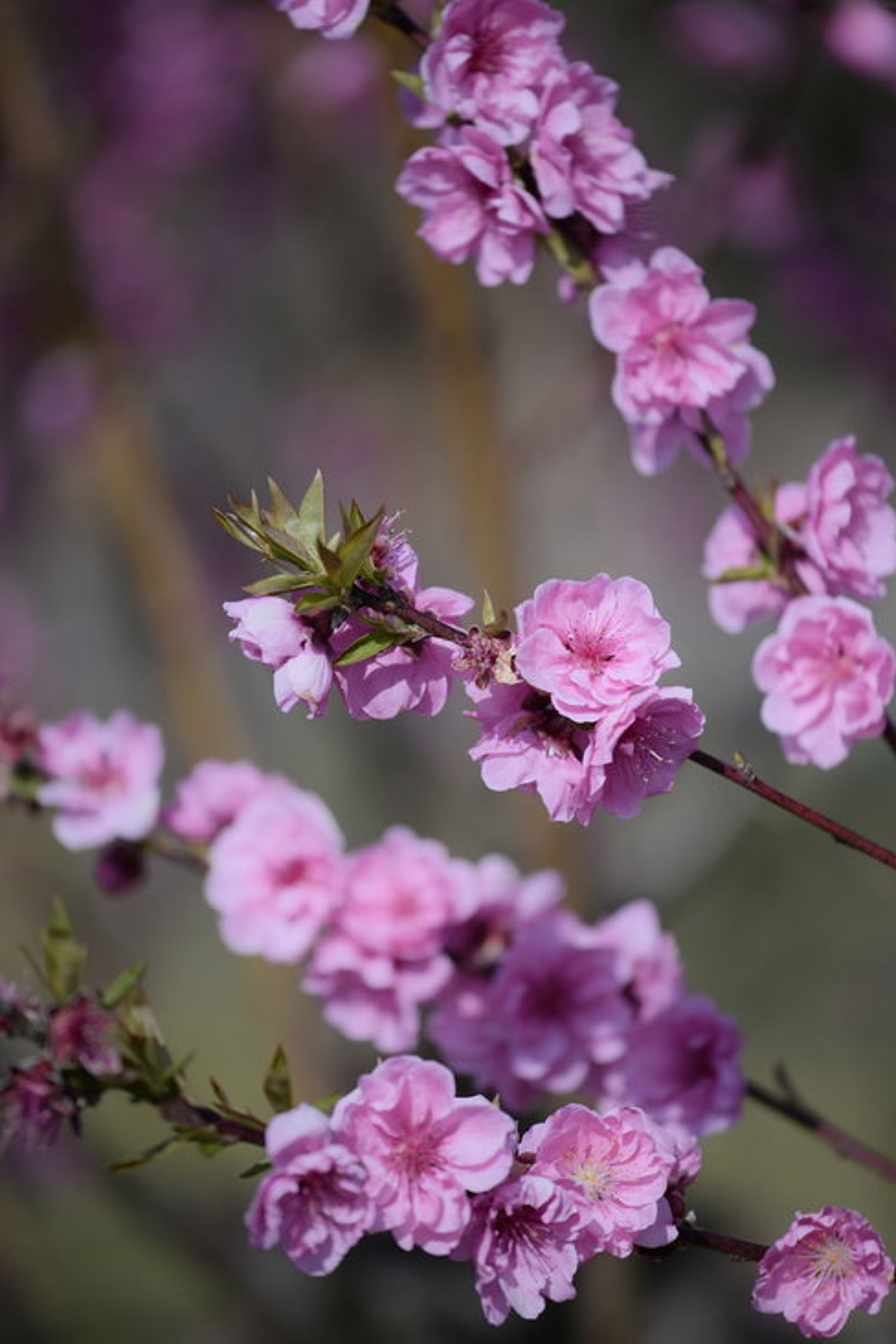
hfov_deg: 8.4
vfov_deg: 12.5
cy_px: 657
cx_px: 452
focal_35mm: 164
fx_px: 6122
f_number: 4
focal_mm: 160
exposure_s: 1/3200
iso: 200
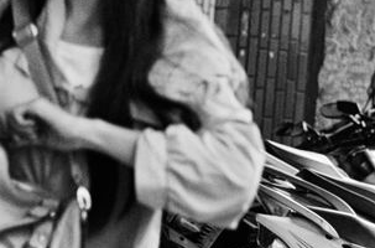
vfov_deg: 7.7
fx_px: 1845
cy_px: 107
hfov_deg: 11.3
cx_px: 505
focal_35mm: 178
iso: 1100
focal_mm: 35
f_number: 1.8
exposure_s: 1/1000
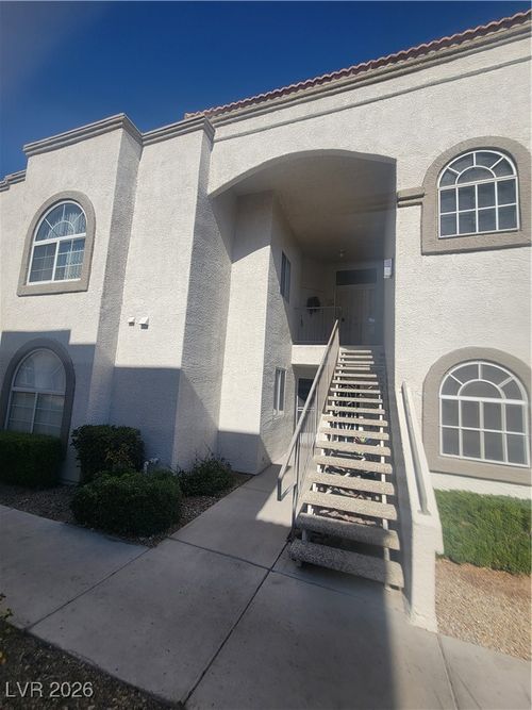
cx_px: 266
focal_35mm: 13
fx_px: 266
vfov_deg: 106.2
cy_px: 355
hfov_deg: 89.9
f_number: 2.2
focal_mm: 2.2
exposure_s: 1/2246
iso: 50
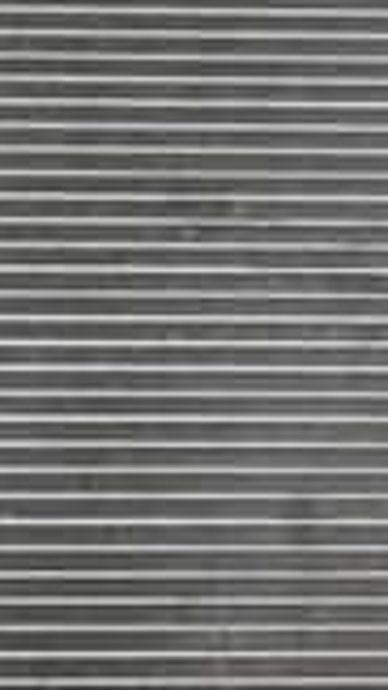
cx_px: 183
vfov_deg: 17.6
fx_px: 2215
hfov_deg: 10.0
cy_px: 153
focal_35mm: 121
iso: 640
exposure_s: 1/30
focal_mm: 5.4
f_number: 2.3
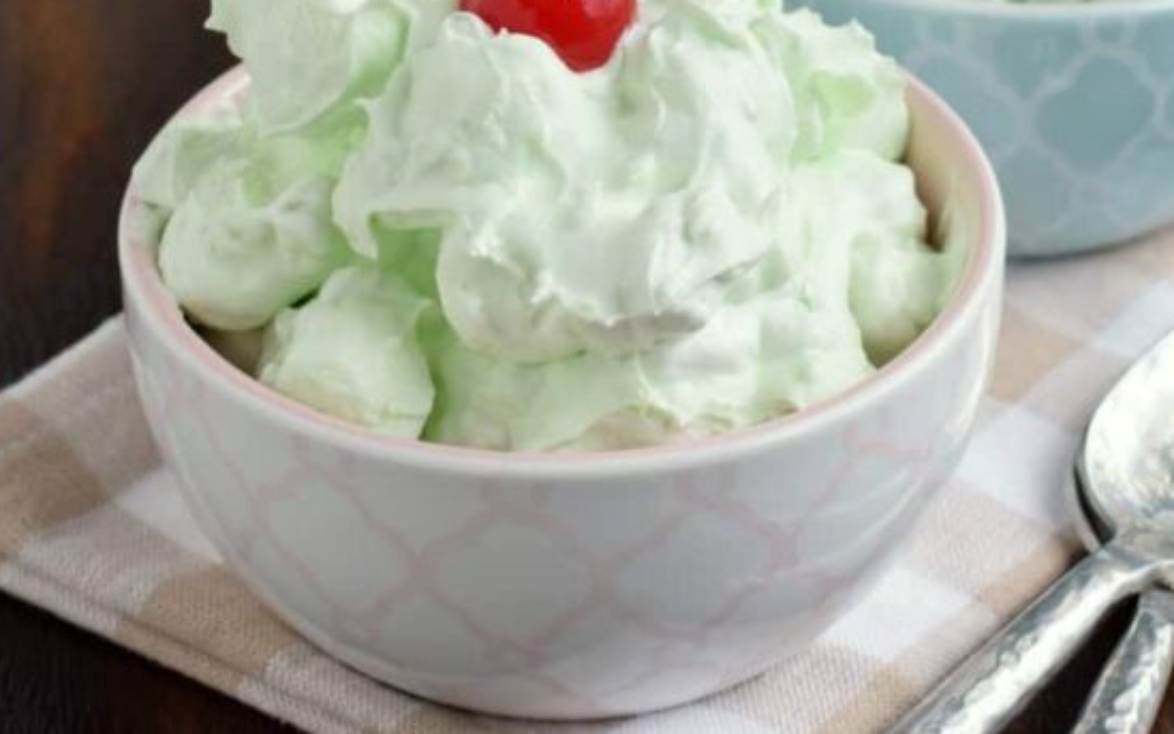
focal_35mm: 107
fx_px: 3423
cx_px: 620
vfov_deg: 12.2
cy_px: 193
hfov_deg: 19.5
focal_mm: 50
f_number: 8
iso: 200
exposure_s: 1/100
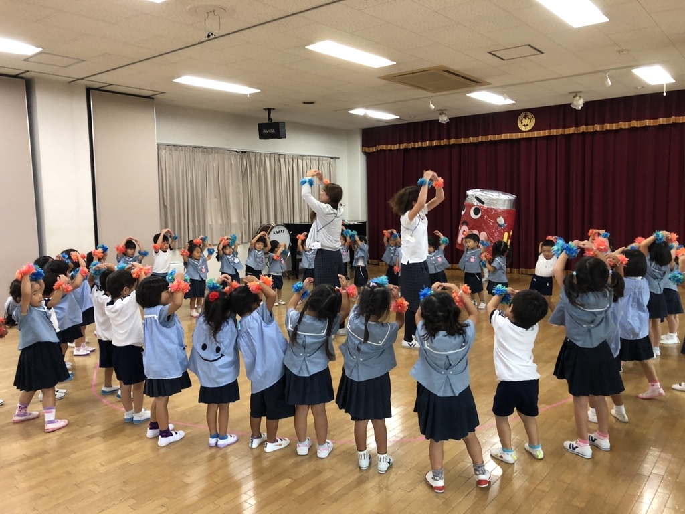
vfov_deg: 49.7
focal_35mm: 28
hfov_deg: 63.4
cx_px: 342
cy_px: 257
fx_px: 554
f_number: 1.8
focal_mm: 3.99
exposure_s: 1/17
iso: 40
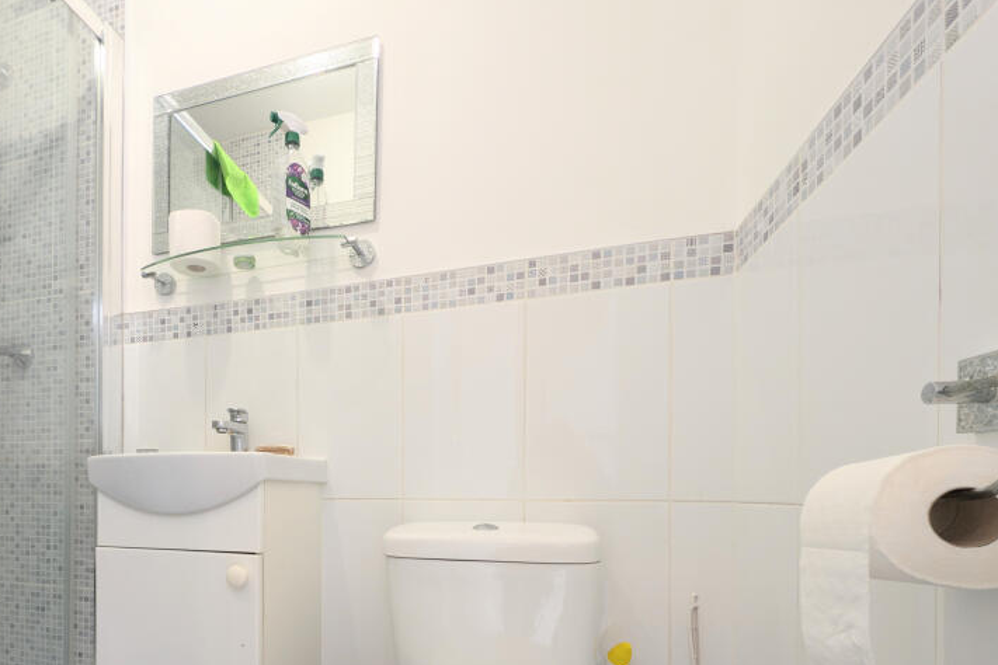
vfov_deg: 63.7
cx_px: 361
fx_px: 499
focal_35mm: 18
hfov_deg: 87.8
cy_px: 493
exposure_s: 1/26.4
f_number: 1.95
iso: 49
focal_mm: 2.23
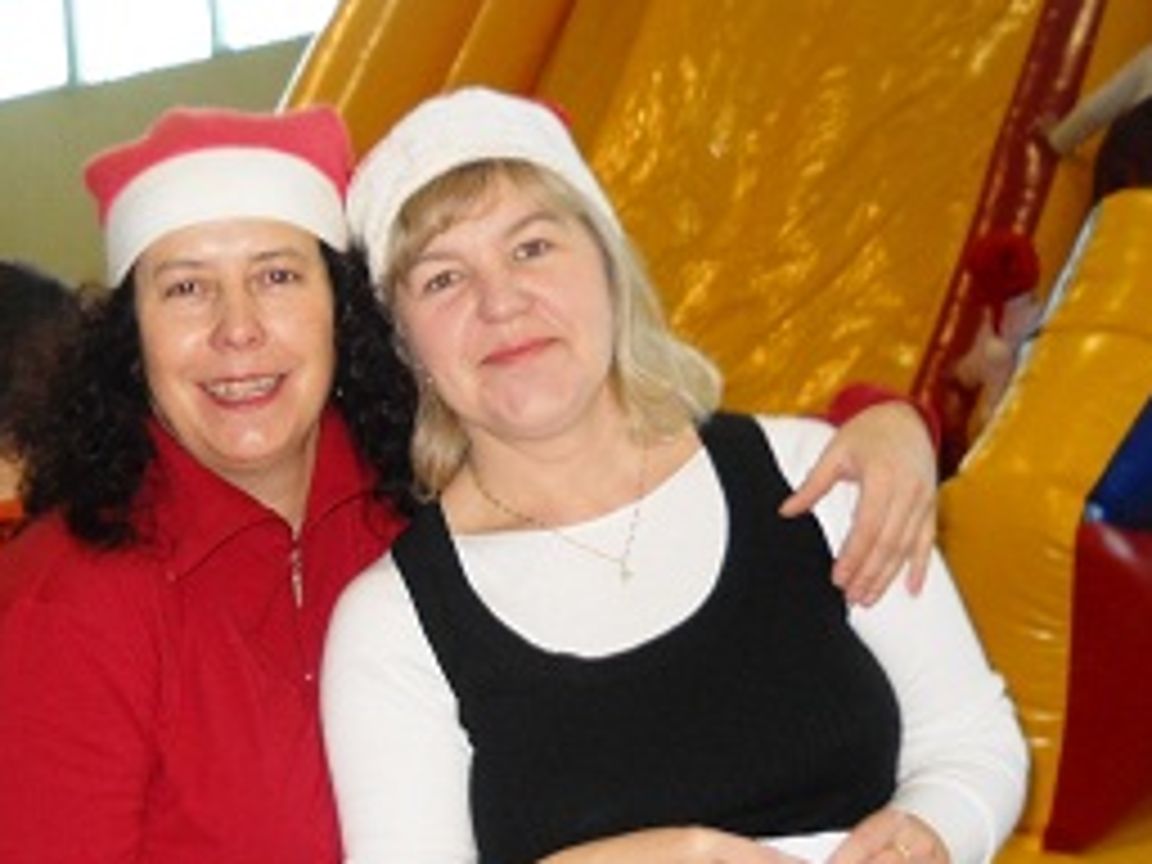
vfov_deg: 18.3
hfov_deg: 24.3
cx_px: 392
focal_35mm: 80
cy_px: 619
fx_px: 2662
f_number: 3.1
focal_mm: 6.72
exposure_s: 1/30
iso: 100
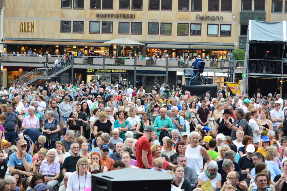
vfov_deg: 16.5
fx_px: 657
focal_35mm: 82
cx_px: 144
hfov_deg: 24.6
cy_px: 96
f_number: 7.1
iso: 400
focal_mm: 55
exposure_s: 1/25
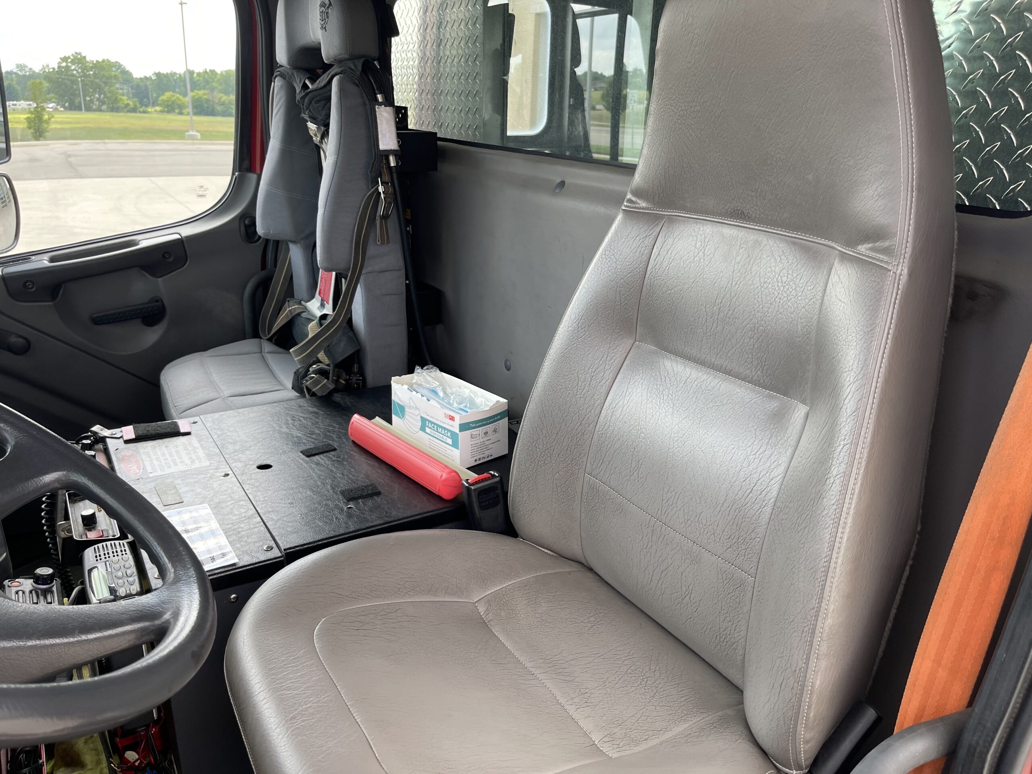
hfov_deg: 67.3
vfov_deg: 53.1
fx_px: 775
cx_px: 516
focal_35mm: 26
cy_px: 387
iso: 32
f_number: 1.6
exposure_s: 1/190
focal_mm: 5.1
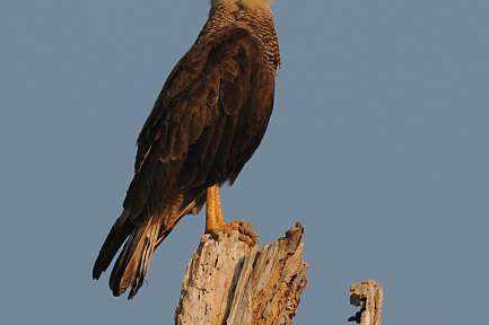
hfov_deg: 2.5
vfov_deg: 1.7
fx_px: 11292
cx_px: 247
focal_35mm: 832
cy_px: 107
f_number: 5
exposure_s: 1/1250
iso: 200
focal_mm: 400
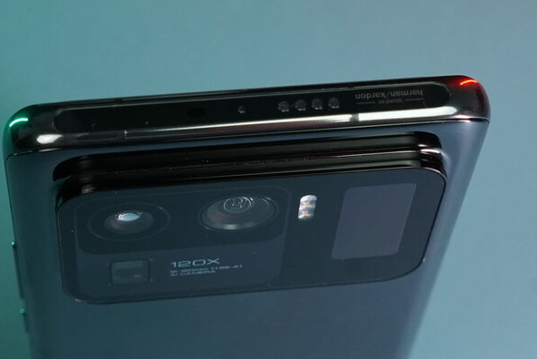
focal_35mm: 60
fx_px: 895
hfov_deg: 33.3
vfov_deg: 22.6
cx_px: 235
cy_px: 222
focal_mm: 43
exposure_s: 1/200
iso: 2000
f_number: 8
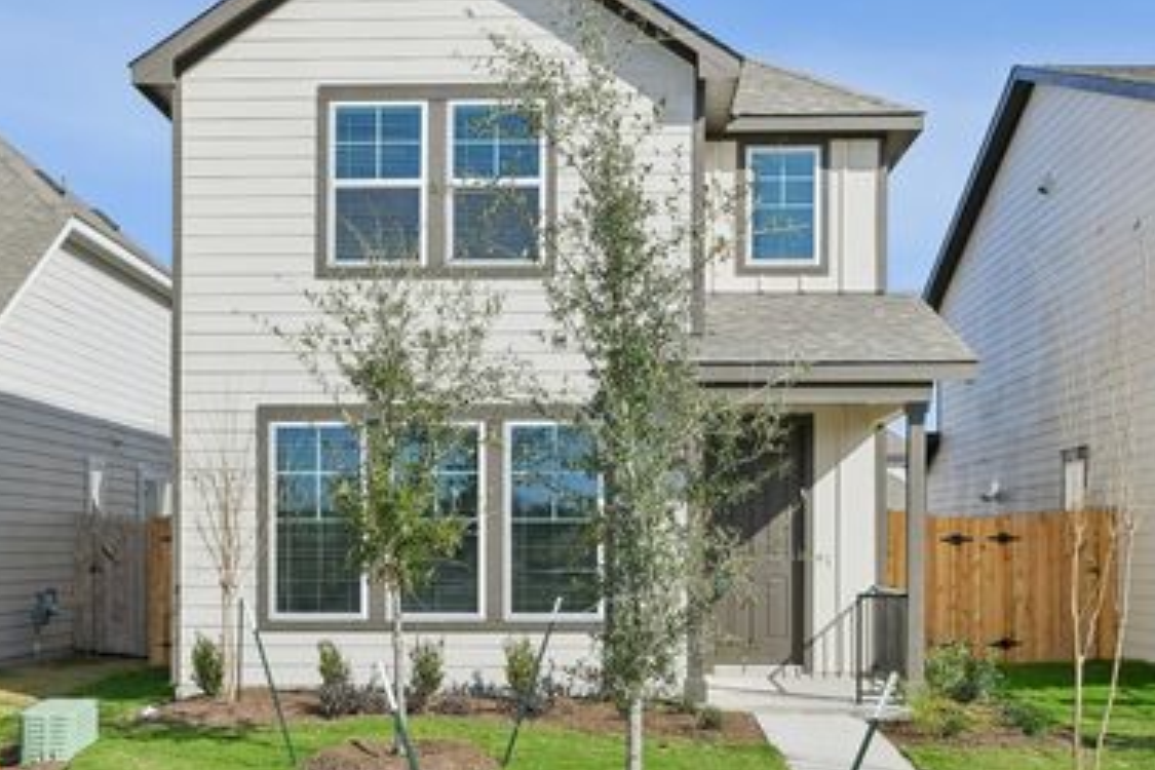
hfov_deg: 41.1
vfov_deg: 28.0
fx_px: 1540
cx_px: 548
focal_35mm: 48
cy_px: 285
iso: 400
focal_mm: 24
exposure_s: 1/2000
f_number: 8
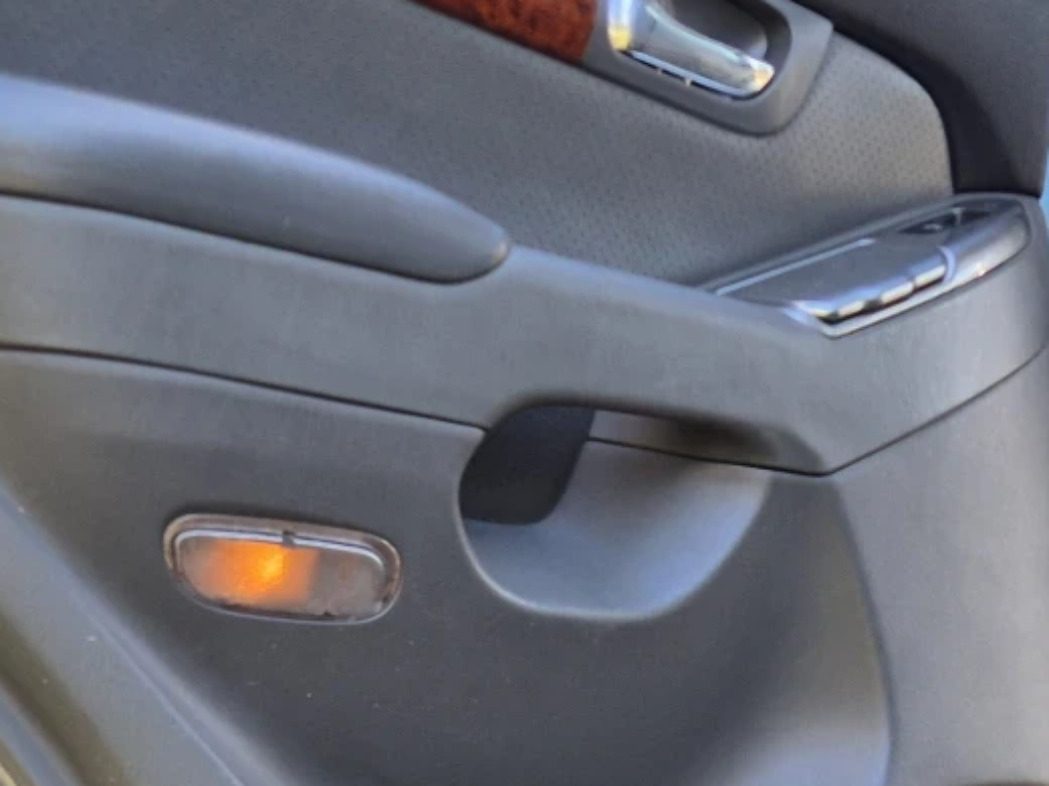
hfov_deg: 23.0
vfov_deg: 15.4
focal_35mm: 85
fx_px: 2576
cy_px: 1340
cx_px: 670
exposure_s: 1/180
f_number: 1.8
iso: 25
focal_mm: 5.4
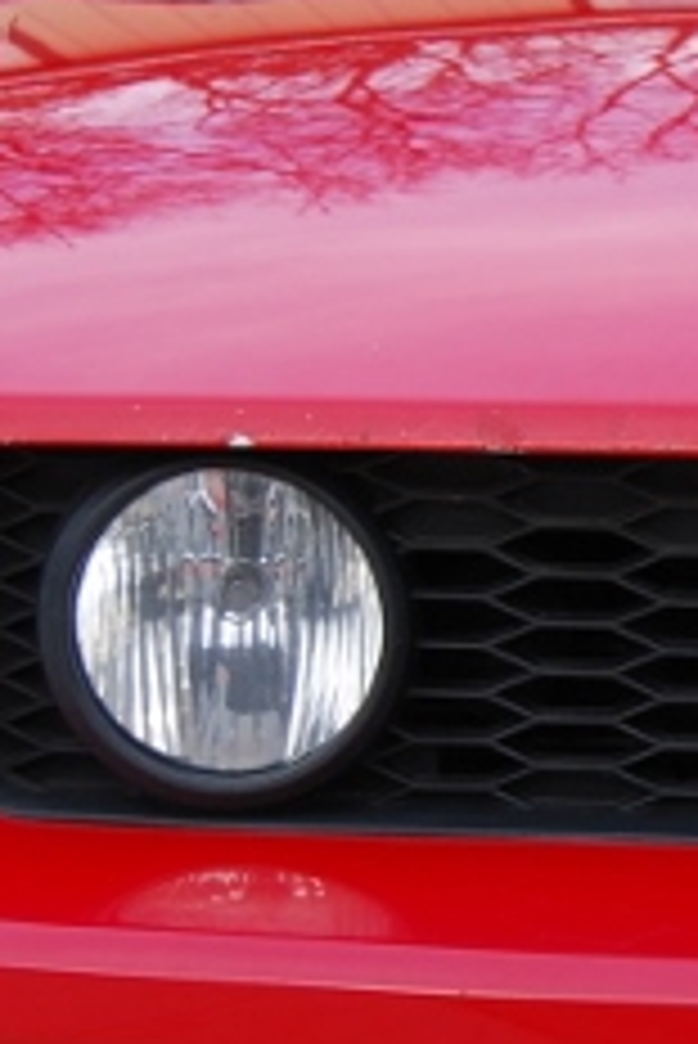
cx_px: 937
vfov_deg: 12.8
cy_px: 495
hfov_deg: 8.4
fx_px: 4667
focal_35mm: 161
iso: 200
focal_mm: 31
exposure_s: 1/80
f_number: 4.5
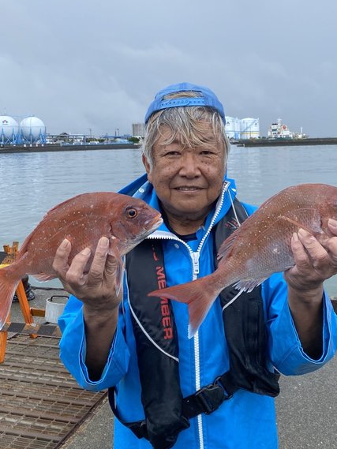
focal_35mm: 39
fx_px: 506
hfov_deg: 36.8
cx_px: 164
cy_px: 167
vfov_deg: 47.4
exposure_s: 1/1232
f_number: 1.8
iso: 32
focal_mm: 4.25
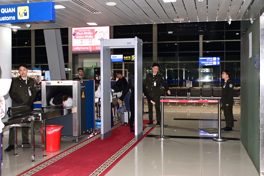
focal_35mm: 45
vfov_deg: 29.9
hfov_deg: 43.6
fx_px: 330
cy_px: 88
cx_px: 132
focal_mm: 30
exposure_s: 1/200
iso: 1250
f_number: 4
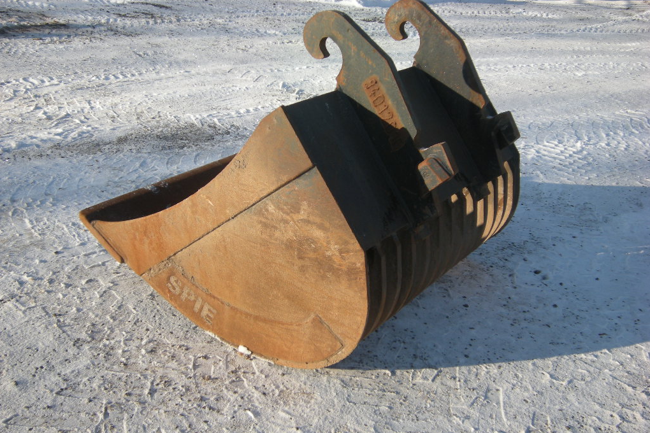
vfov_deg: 28.6
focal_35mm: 47
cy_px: 206
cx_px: 324
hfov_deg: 41.9
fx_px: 849
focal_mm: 7.5
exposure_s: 1/342
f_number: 3.5
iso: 64
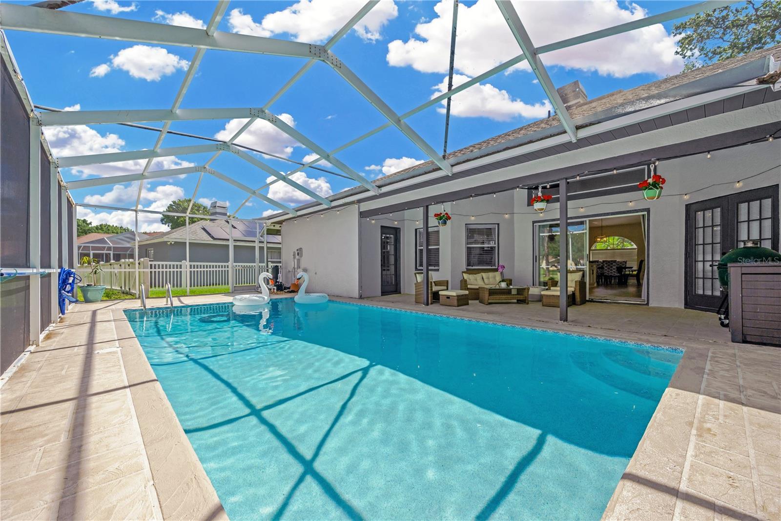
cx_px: 390
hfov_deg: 104.3
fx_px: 304
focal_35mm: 14
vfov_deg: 81.2
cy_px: 260
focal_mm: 14
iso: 250
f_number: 8
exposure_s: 1/400
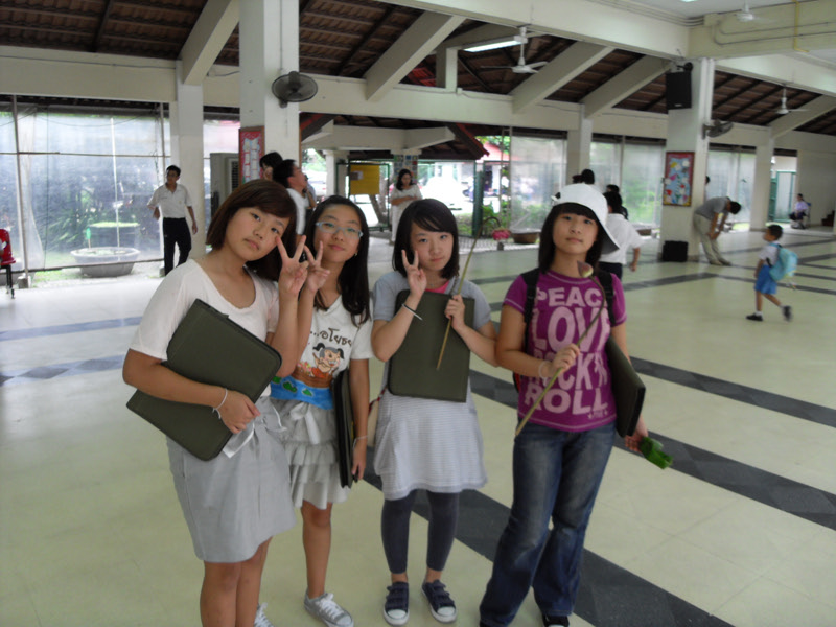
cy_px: 314
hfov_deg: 63.4
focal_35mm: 28
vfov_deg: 49.7
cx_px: 418
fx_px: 676
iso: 120
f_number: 2.8
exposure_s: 1/45
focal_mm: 6
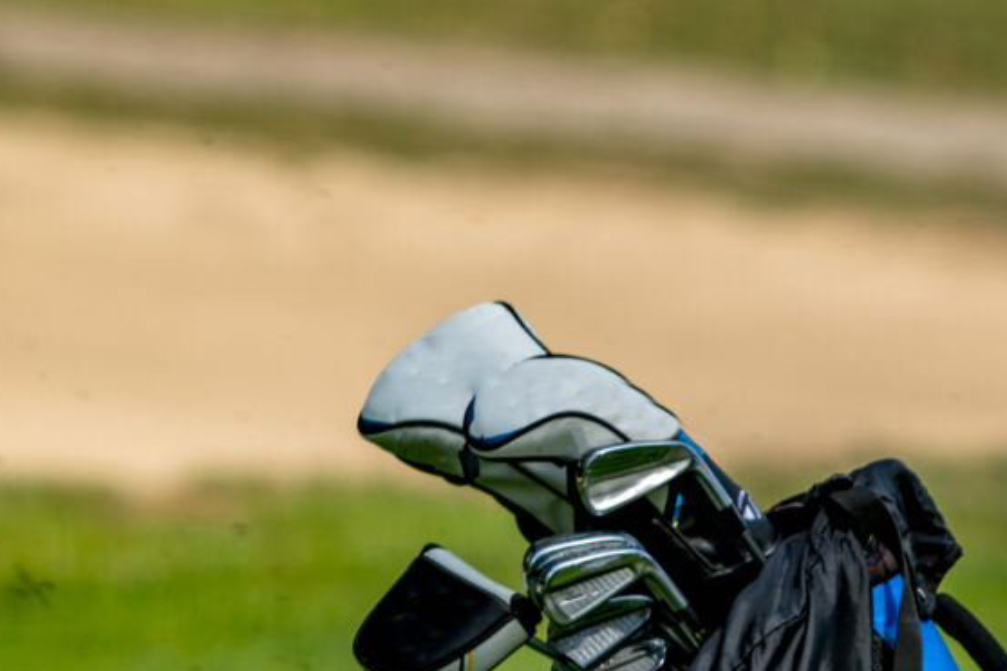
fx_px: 17365
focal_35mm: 621
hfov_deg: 3.3
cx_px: 1535
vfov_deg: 2.2
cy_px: -6
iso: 64
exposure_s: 1/800
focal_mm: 135
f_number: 2
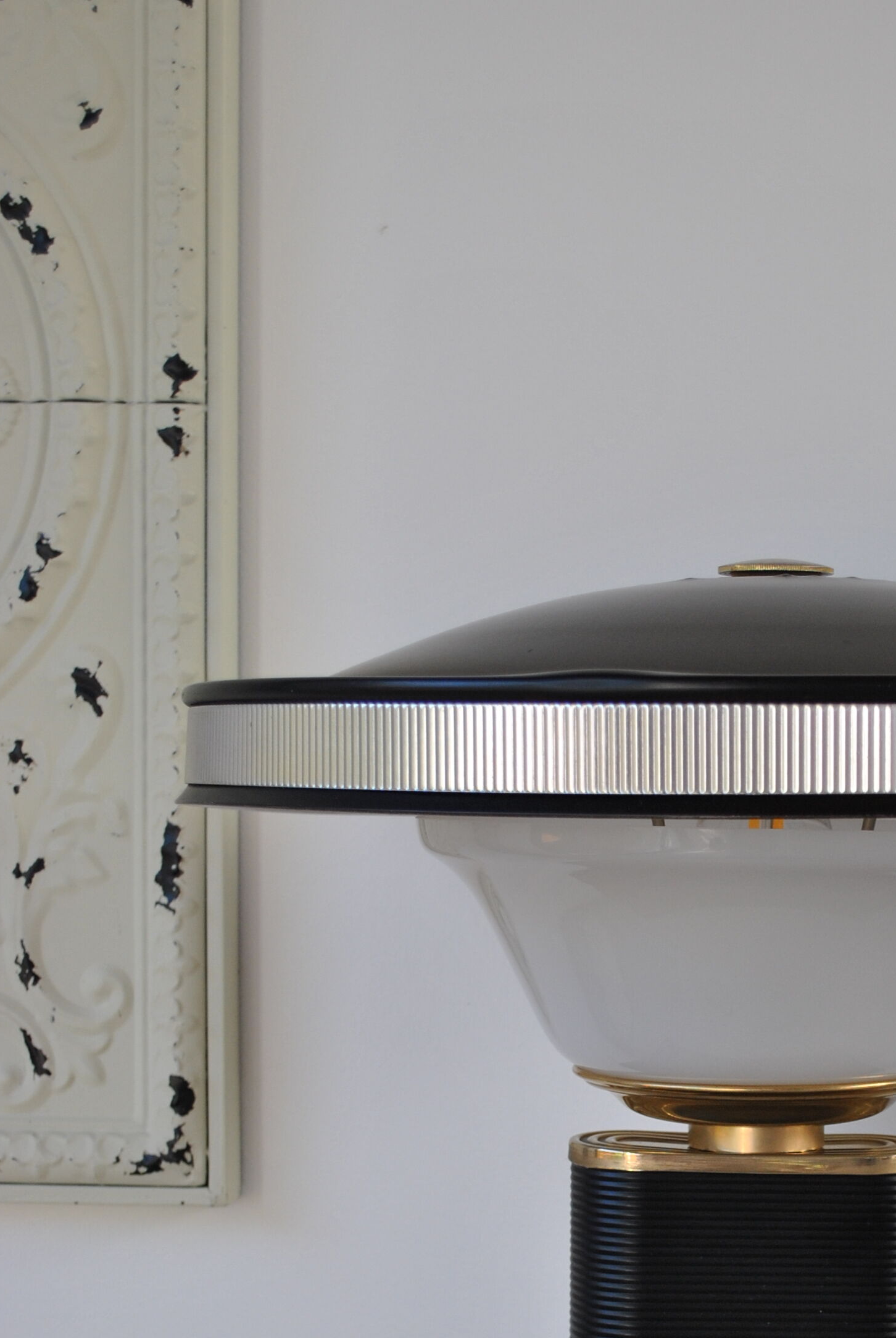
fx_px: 2791
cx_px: 774
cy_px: 1150
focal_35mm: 75
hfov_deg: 18.0
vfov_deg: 26.2
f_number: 5
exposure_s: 1/100
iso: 200
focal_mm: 28
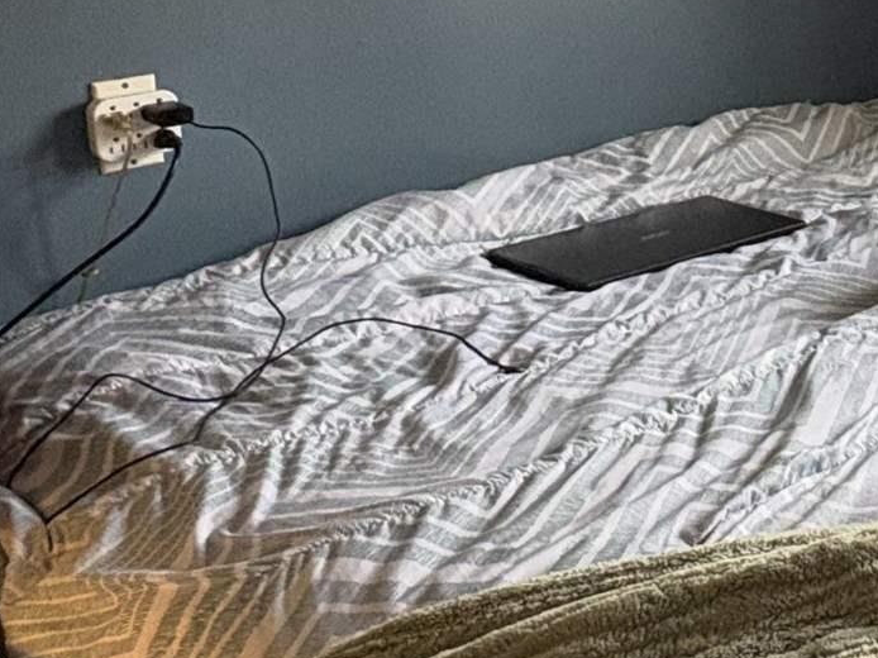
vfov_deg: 22.6
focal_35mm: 62
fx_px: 1572
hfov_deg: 26.7
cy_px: -14
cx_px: 1125
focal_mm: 2.22
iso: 320
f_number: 2.2
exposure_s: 1/120
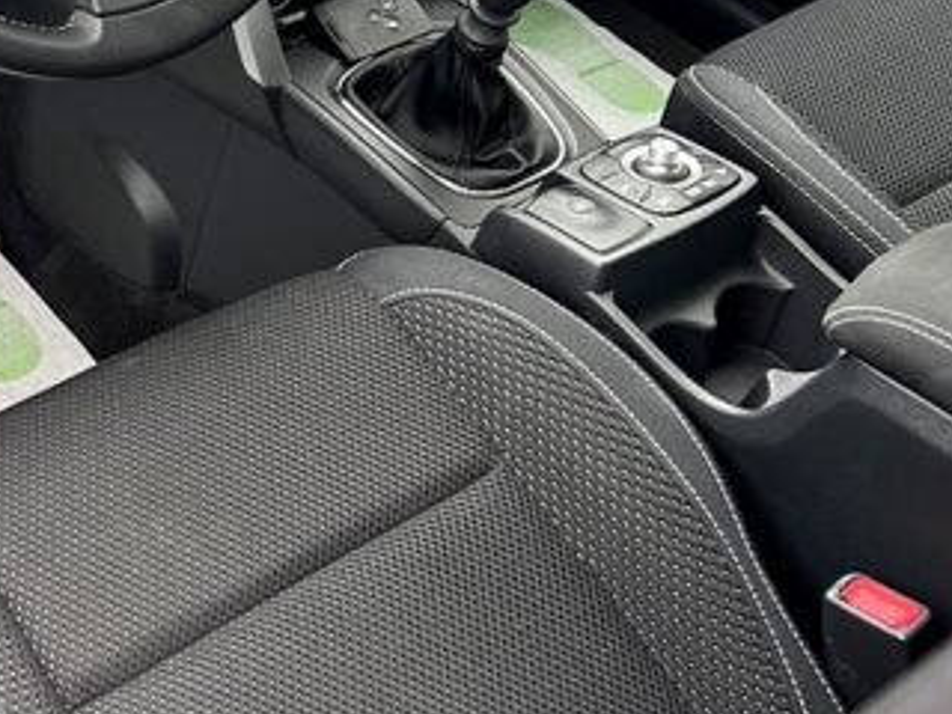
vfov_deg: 22.1
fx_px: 1788
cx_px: -45
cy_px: 71
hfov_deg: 27.7
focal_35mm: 65
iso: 80
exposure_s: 1/121
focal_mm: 5.7
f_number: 1.5
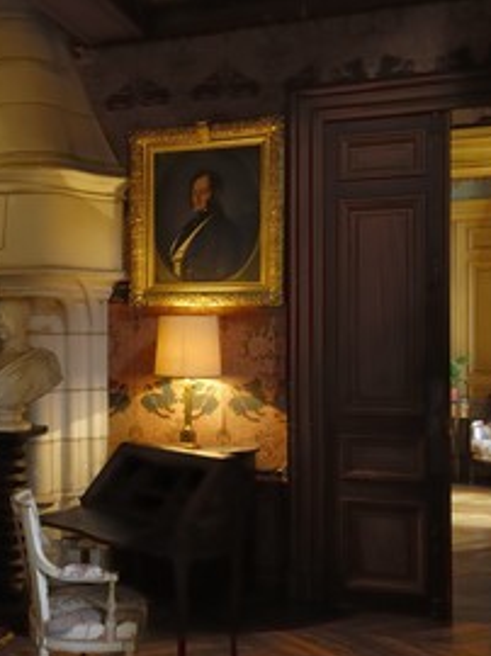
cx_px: 106
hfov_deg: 31.4
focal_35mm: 45
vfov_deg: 42.1
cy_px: 335
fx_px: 852
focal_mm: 20
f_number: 13
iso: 100
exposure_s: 1.8
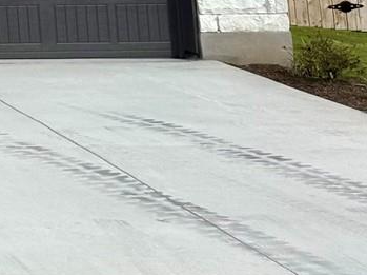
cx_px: -541
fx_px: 1493
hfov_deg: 11.4
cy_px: -378
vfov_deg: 9.4
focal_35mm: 141
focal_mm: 6.76
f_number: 1.78
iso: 80
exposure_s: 1/5319
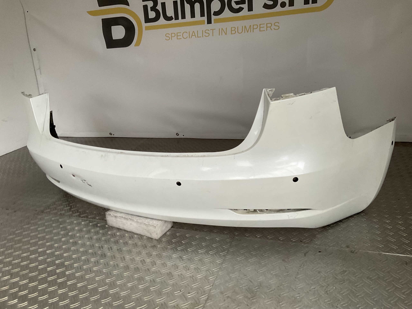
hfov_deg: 61.7
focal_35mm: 29
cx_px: 206
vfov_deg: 48.2
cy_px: 154
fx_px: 345
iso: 100
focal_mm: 3
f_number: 1.8
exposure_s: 1/60
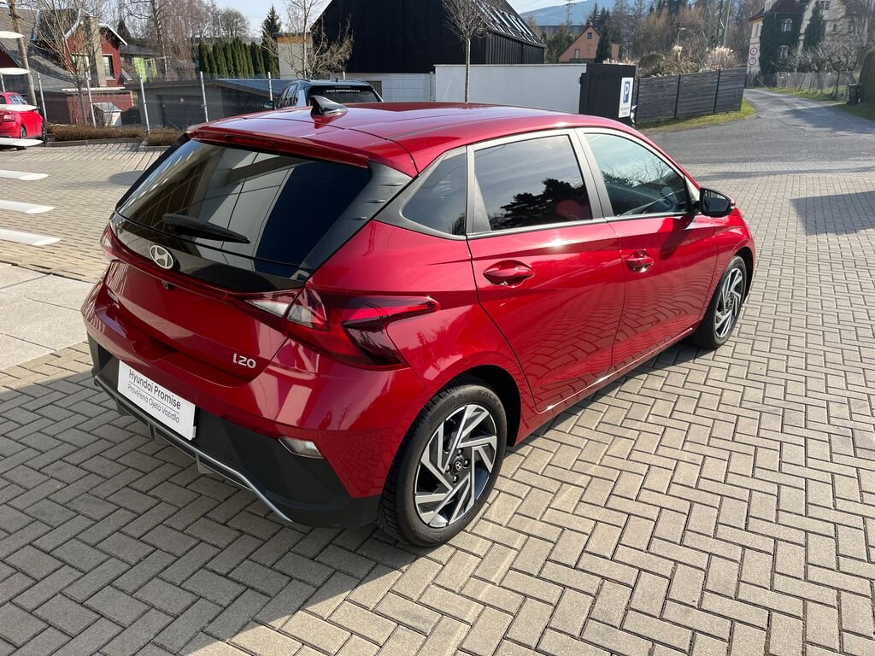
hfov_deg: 67.3
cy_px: 328
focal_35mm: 26
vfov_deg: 53.1
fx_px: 657
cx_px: 438
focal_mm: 5.1
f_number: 1.6
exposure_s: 1/1458
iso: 50
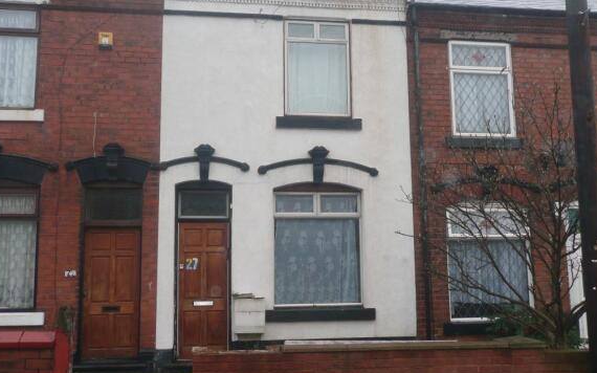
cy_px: 178
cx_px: 297
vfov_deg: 32.7
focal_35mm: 39
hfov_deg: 50.4
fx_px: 634
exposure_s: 1/100
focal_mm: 5.8
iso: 100
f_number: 3.7
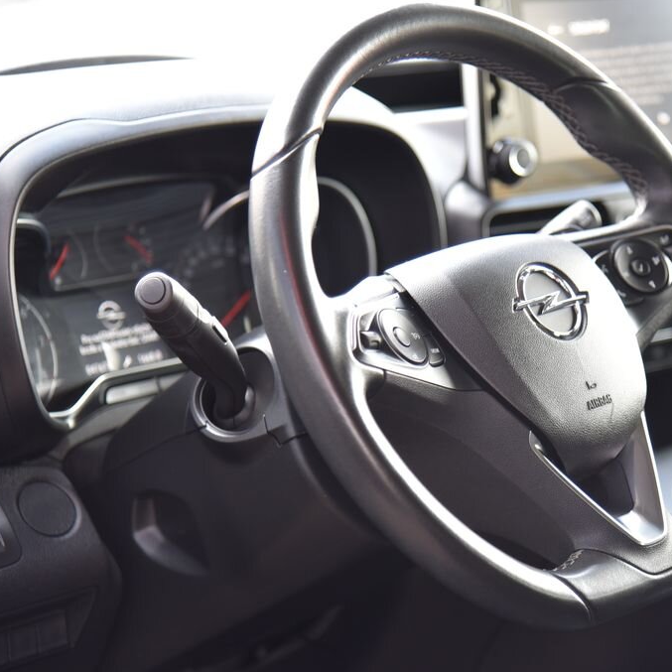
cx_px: 464
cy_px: 337
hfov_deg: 13.8
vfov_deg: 13.8
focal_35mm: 126
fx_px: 2767
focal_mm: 98
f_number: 4
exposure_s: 1/30
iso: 500
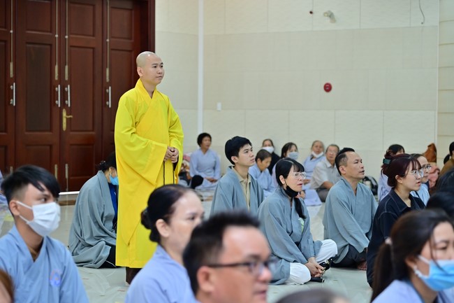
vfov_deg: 14.9
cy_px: 152
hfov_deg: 22.1
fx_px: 1160
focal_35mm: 92
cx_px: 227
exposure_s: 1/100
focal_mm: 92
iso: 1250
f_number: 4.5
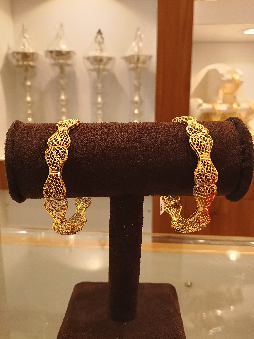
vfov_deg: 65.3
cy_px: 170
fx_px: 264
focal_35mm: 27
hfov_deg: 51.4
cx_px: 127
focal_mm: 3.61
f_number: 1.8
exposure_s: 1/100
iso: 64
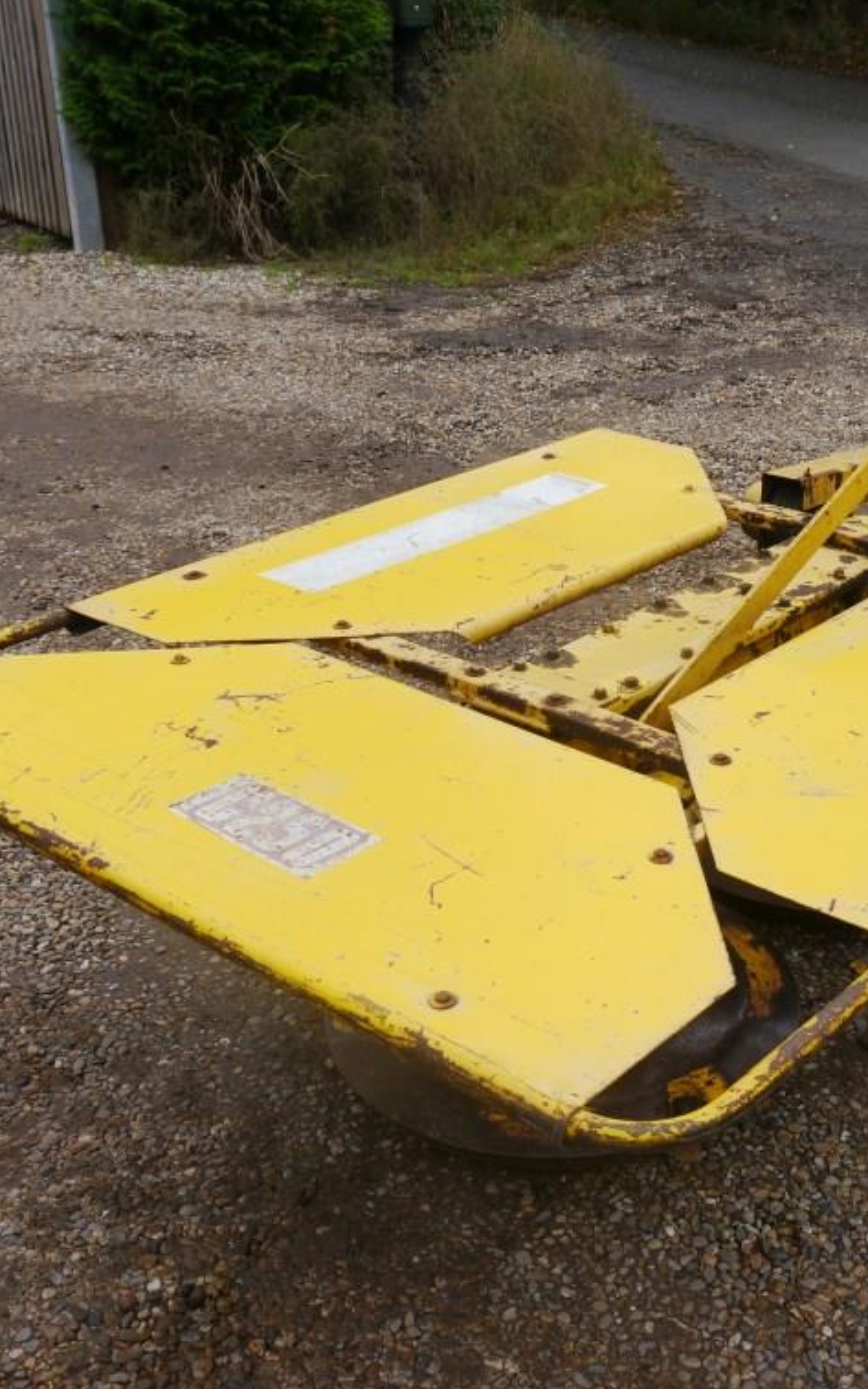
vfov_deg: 46.2
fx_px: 1628
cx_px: 668
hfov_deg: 29.3
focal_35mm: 43
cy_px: 695
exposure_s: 1/200
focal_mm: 15
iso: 160
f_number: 5.6
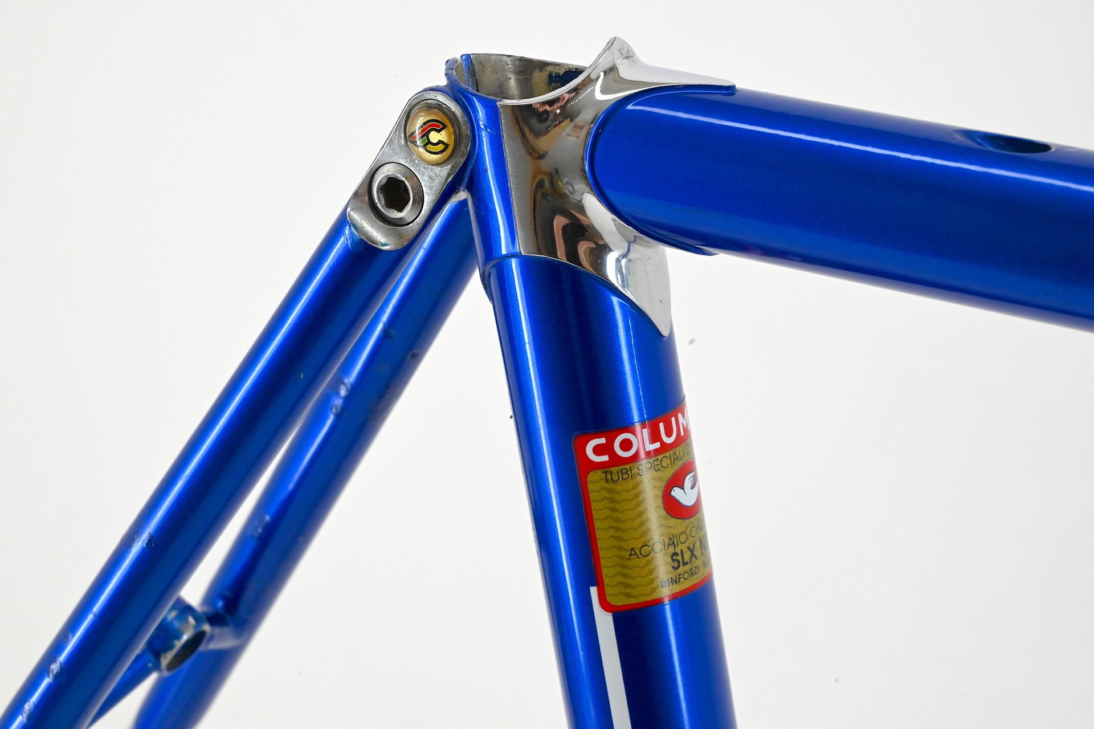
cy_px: 364
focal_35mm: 70
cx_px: 547
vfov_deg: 19.4
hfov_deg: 28.9
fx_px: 2127
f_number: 18
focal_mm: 70
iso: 4000
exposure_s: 1/125
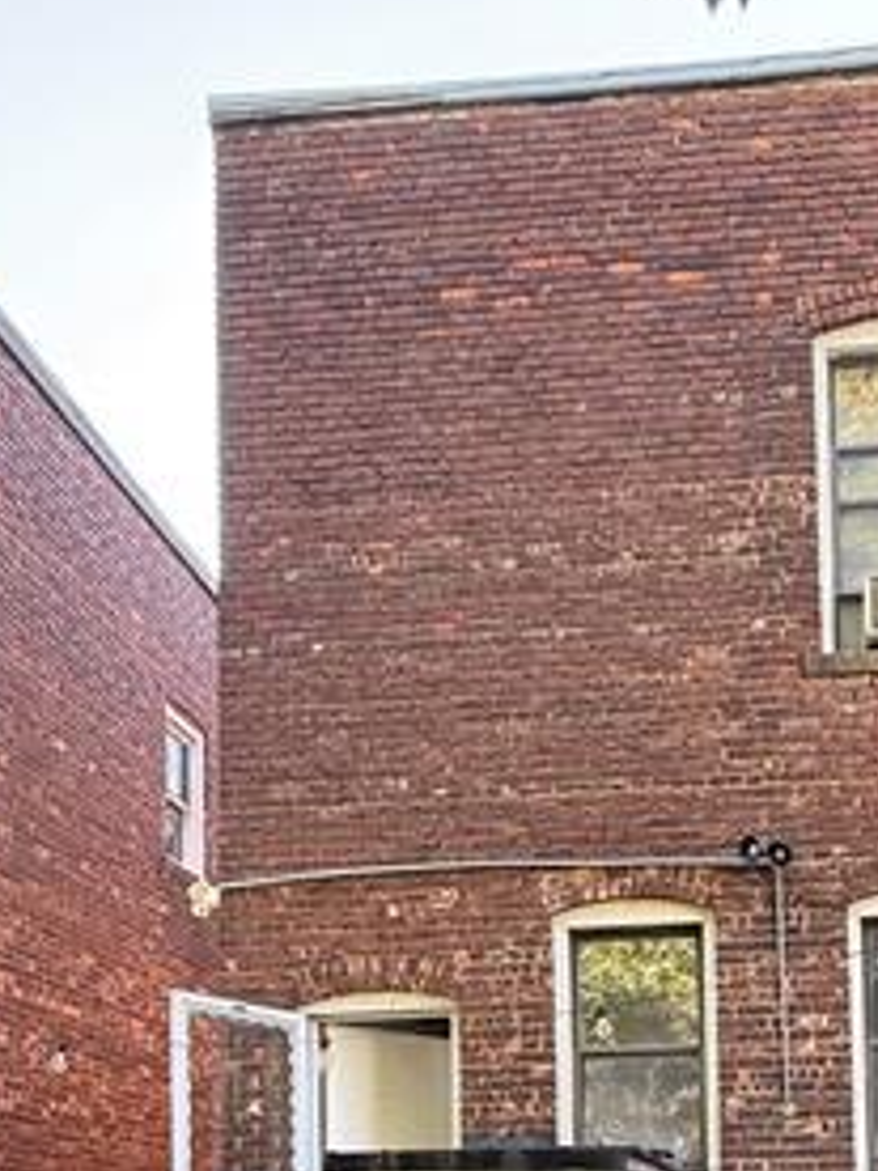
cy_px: 1222
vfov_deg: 40.6
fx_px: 1319
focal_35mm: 39
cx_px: 755
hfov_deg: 35.1
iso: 100
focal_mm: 2.22
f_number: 2.2
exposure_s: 1/99
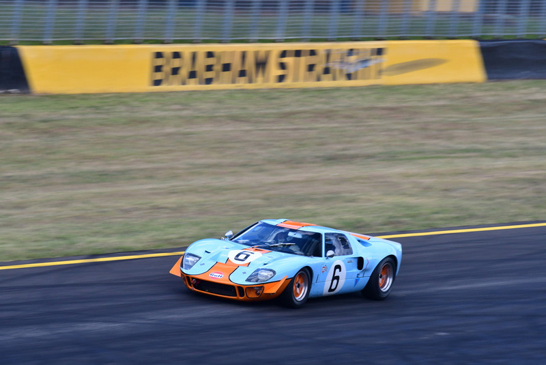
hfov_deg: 6.9
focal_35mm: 300
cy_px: 182
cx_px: 273
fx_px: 4551
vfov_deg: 4.6
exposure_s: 1/250
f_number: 10
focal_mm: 200
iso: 640
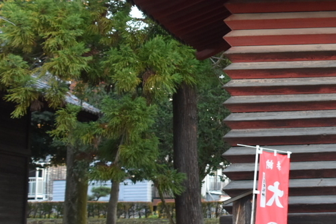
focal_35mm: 101
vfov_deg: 13.4
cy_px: 14
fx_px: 943
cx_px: 382
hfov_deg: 19.3
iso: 640
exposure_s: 1/60
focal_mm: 28
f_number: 4
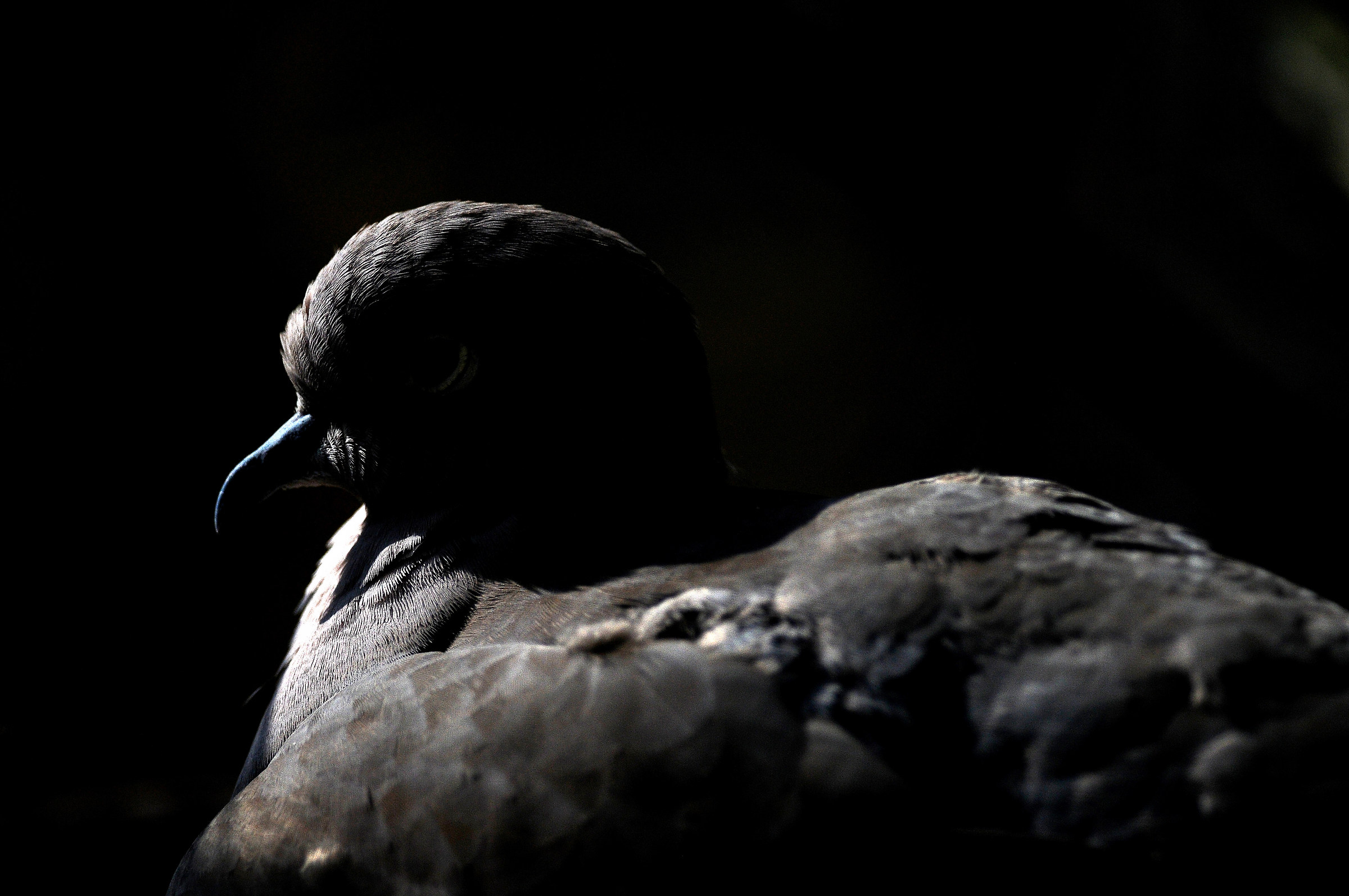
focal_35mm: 630
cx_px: 674
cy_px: 448
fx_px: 23578
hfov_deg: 3.3
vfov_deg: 2.2
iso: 400
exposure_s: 1/5000
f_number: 5.6
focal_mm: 420
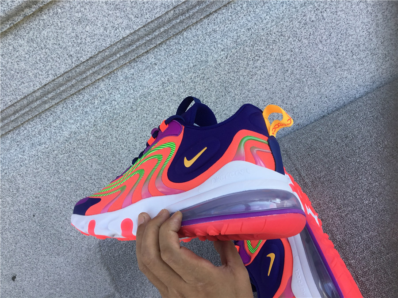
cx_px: 199
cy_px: 149
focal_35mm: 31
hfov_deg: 58.4
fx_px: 356
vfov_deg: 45.4
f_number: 2.4
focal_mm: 3.3
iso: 25
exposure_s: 1/259
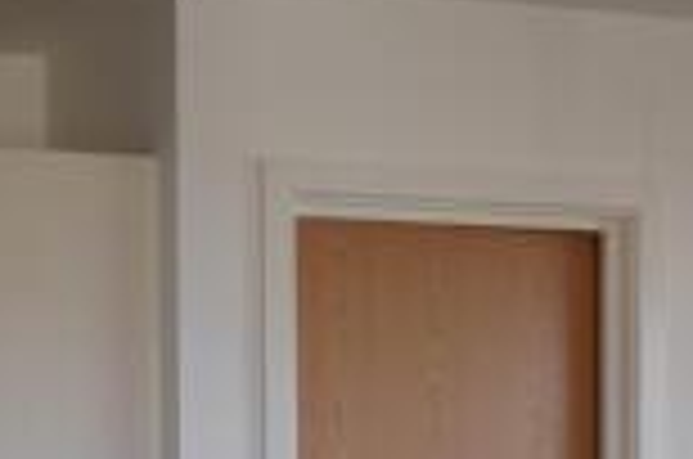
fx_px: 1787
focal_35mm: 93
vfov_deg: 14.0
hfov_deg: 20.8
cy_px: 610
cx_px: -94
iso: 400
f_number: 5.6
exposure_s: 1/125
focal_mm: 20
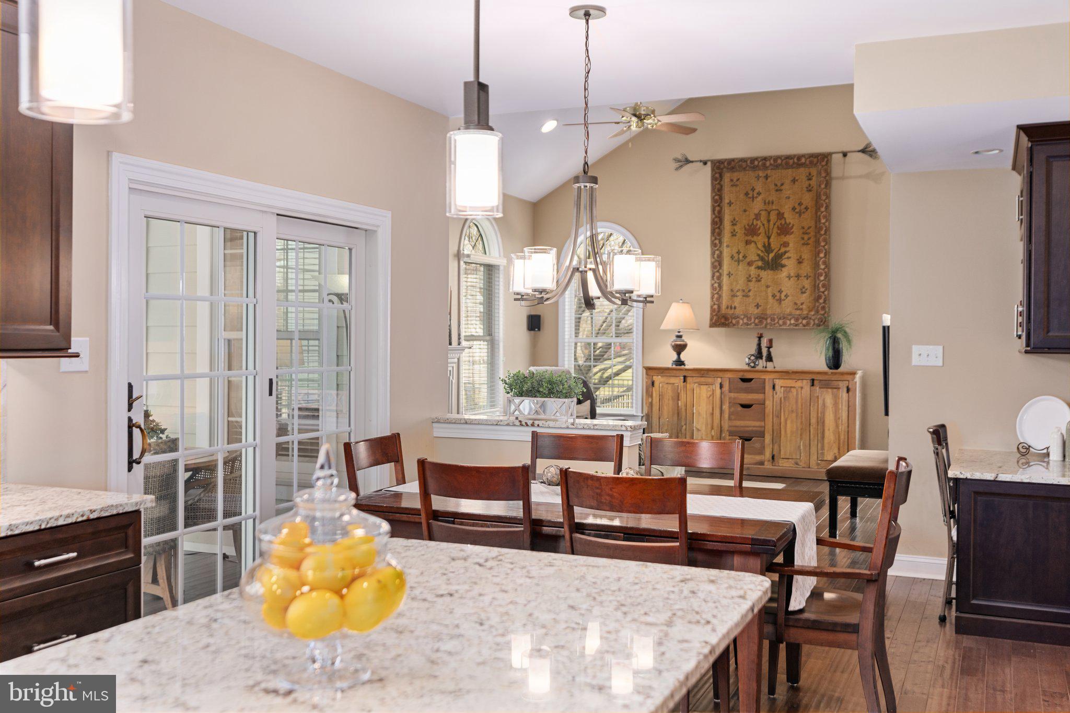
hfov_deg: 54.4
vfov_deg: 37.8
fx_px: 1040
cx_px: 535
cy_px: 356
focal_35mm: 35
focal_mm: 35
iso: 320
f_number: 4
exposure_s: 1/13
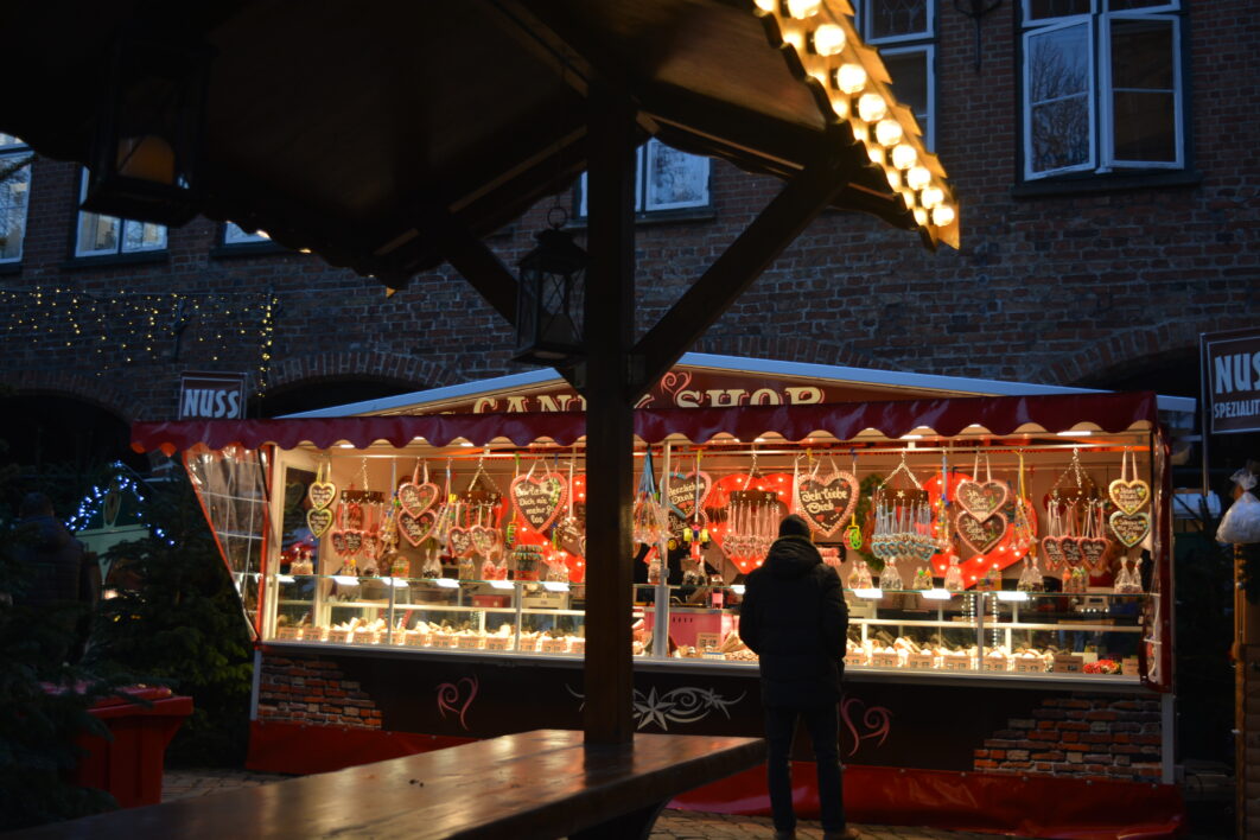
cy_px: 420
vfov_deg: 33.0
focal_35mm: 40
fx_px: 1417
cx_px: 630
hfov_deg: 47.9
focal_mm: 27
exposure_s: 1/60
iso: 200
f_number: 4
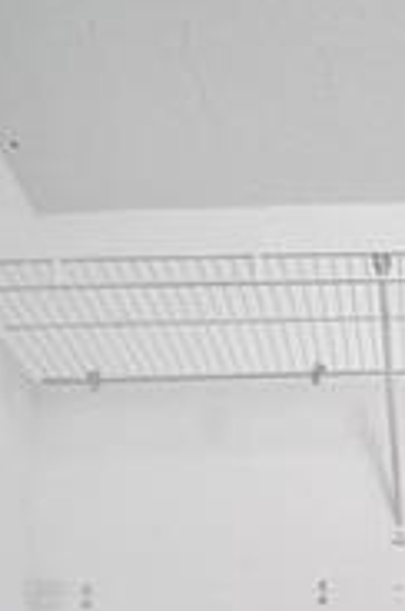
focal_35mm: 49
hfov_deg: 25.8
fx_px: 830
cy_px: 910
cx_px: 418
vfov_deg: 27.8
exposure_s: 1/2
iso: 200
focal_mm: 10
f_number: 11
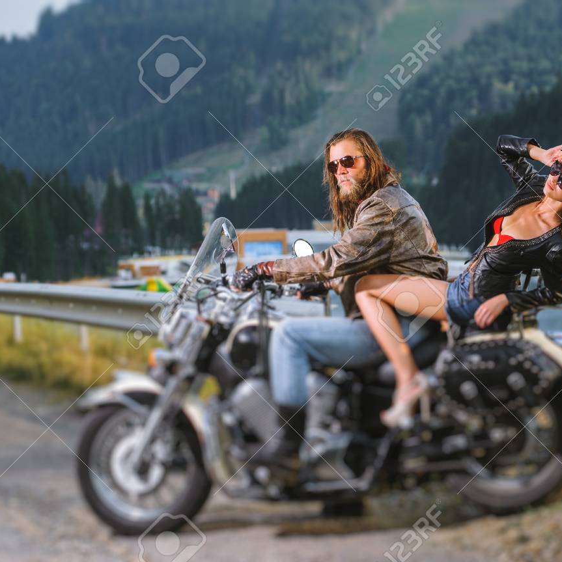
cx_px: 286
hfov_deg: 13.6
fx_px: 2351
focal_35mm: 128
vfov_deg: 13.6
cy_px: 281
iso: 100
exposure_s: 1/640
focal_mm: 100
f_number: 4
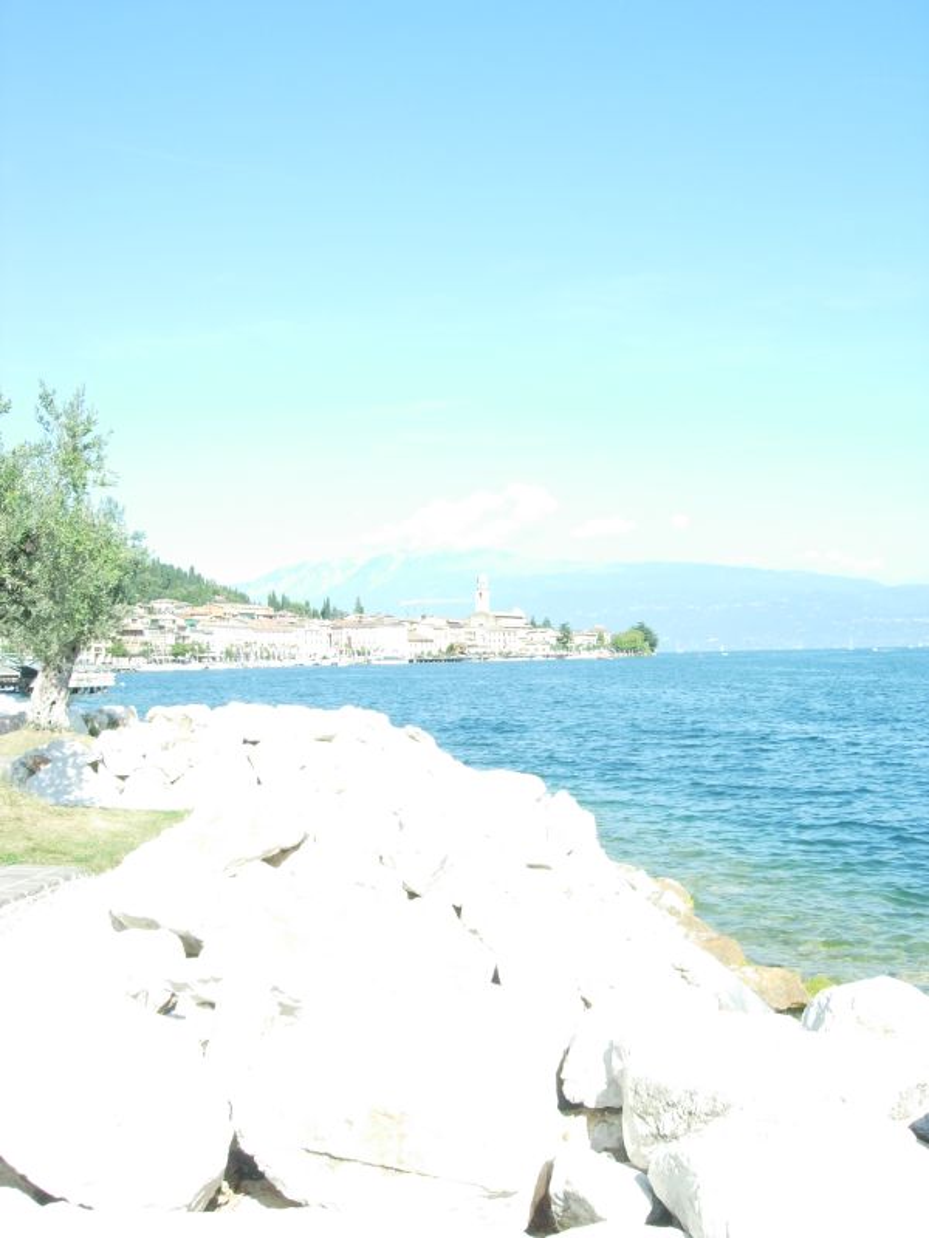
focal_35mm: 38
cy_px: 619
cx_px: 464
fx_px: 1360
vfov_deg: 49.0
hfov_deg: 37.7
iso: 64
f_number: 4.8
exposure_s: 1/2048
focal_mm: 7.8
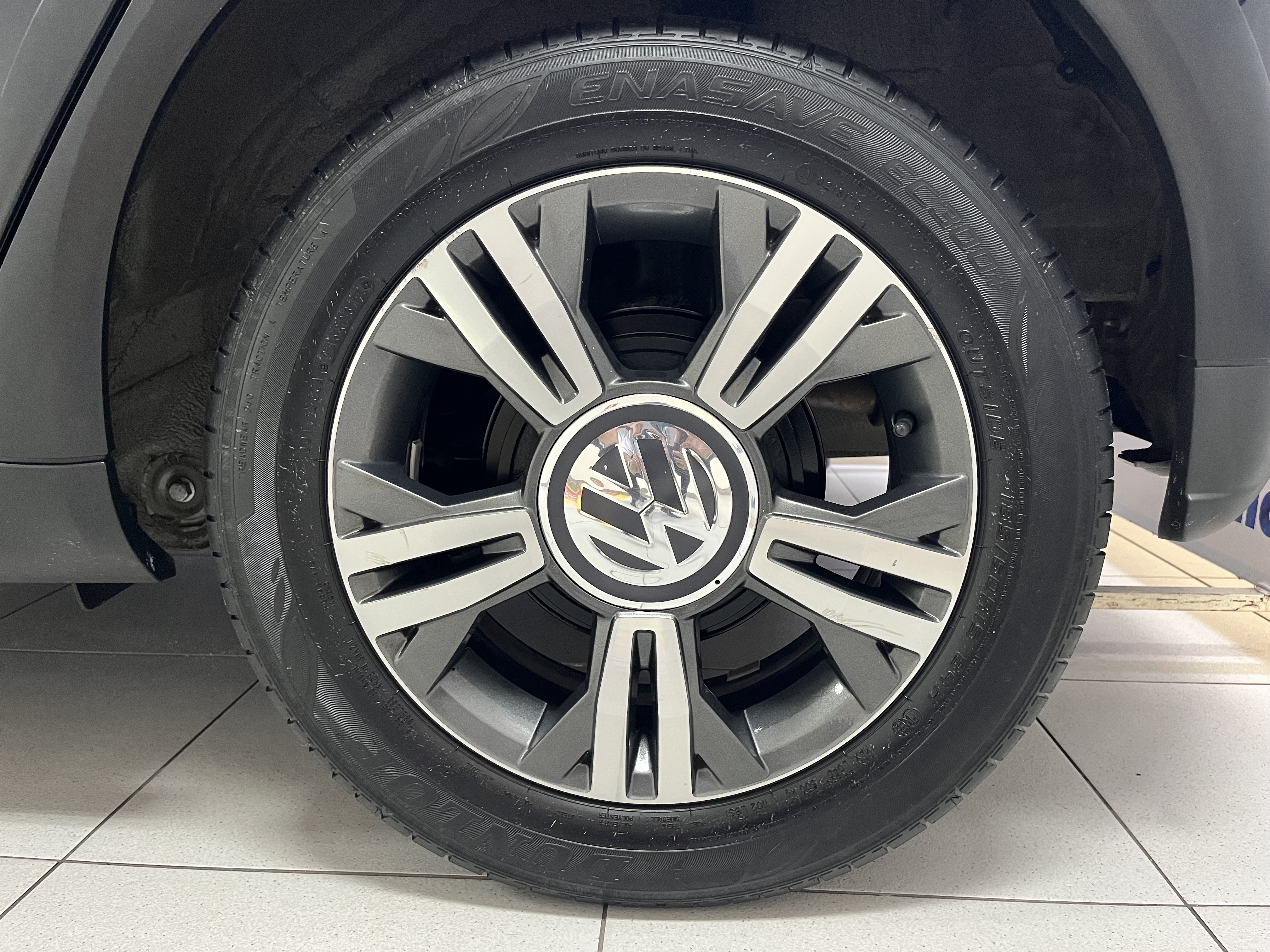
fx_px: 954
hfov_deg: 67.3
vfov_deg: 53.1
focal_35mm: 26
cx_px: 635
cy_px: 476
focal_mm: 5.1
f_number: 1.6
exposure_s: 1/60
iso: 400
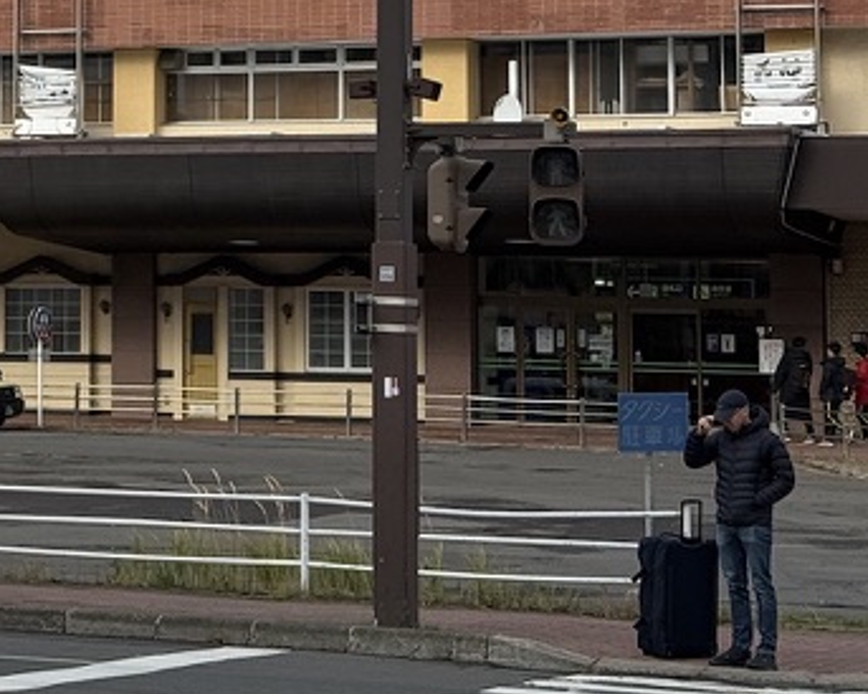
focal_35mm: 140
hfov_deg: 13.4
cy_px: -66
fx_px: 3594
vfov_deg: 10.9
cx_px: -205
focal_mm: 6.76
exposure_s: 1/4098
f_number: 1.78
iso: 80
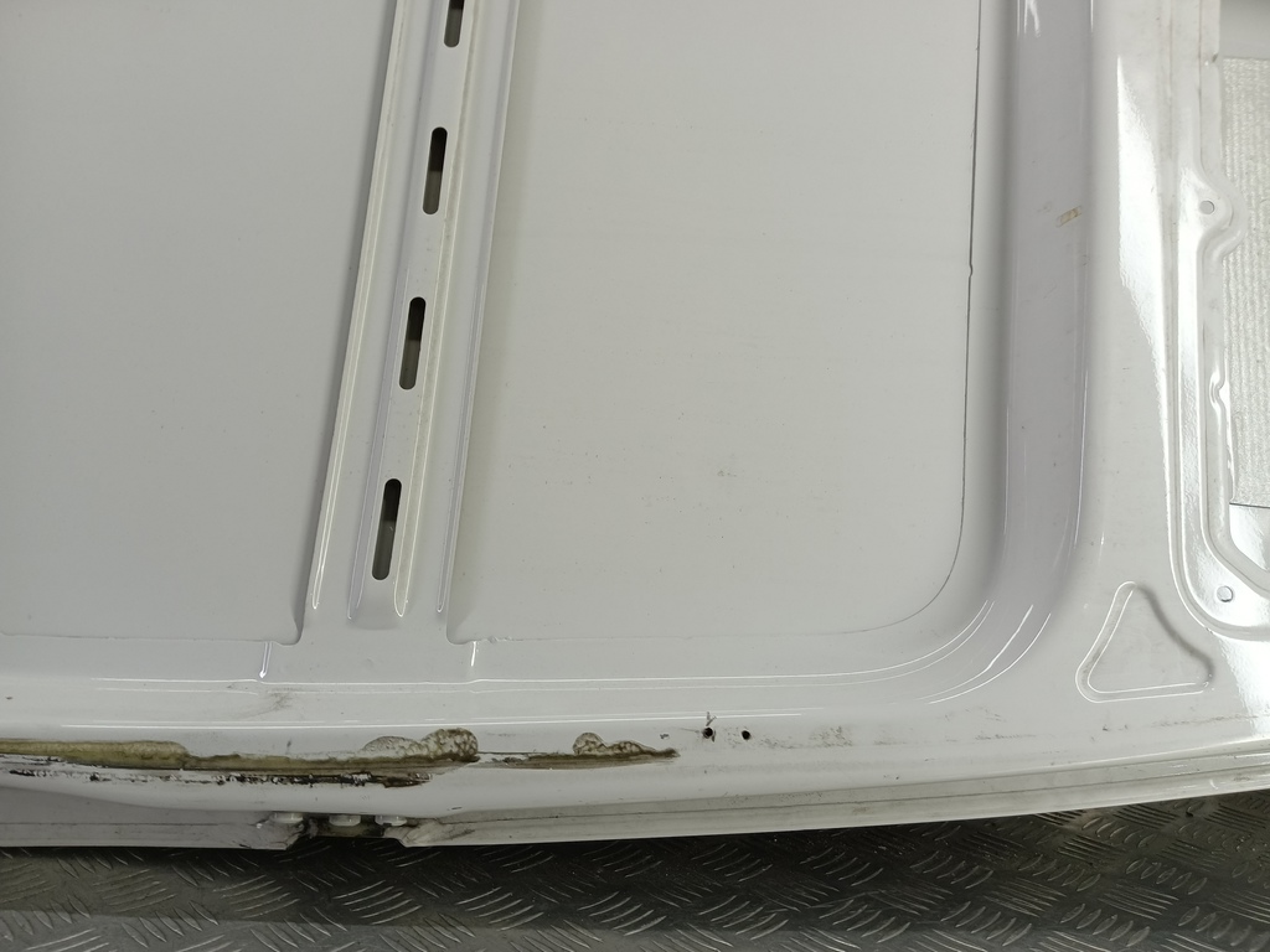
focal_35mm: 23
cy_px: 476
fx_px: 844
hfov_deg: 73.9
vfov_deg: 58.9
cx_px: 635
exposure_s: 1/100
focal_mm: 4.11
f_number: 1.6
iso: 124
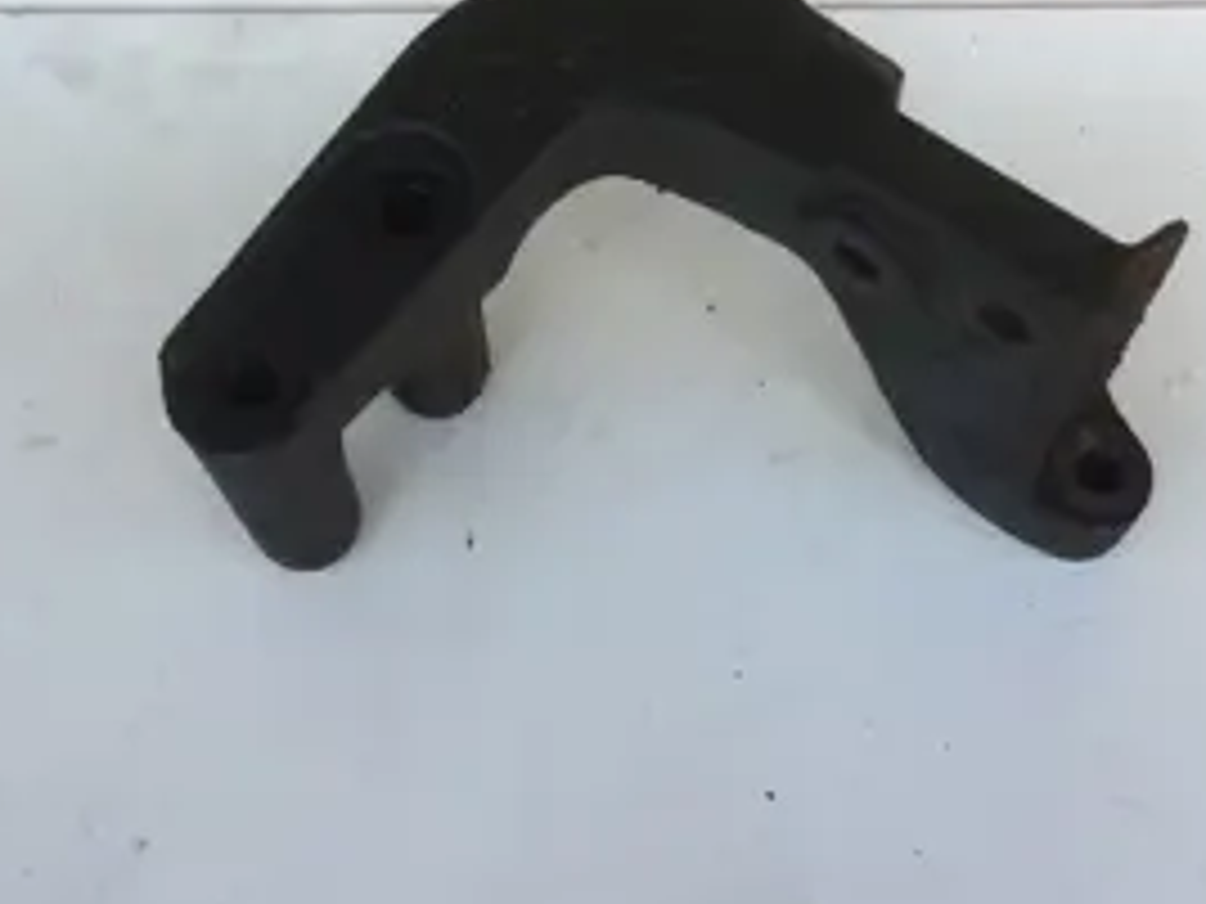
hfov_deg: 36.7
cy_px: 162
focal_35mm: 52
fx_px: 1812
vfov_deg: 27.4
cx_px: 698
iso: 32
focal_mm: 4.15
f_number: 2.2
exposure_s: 1/220
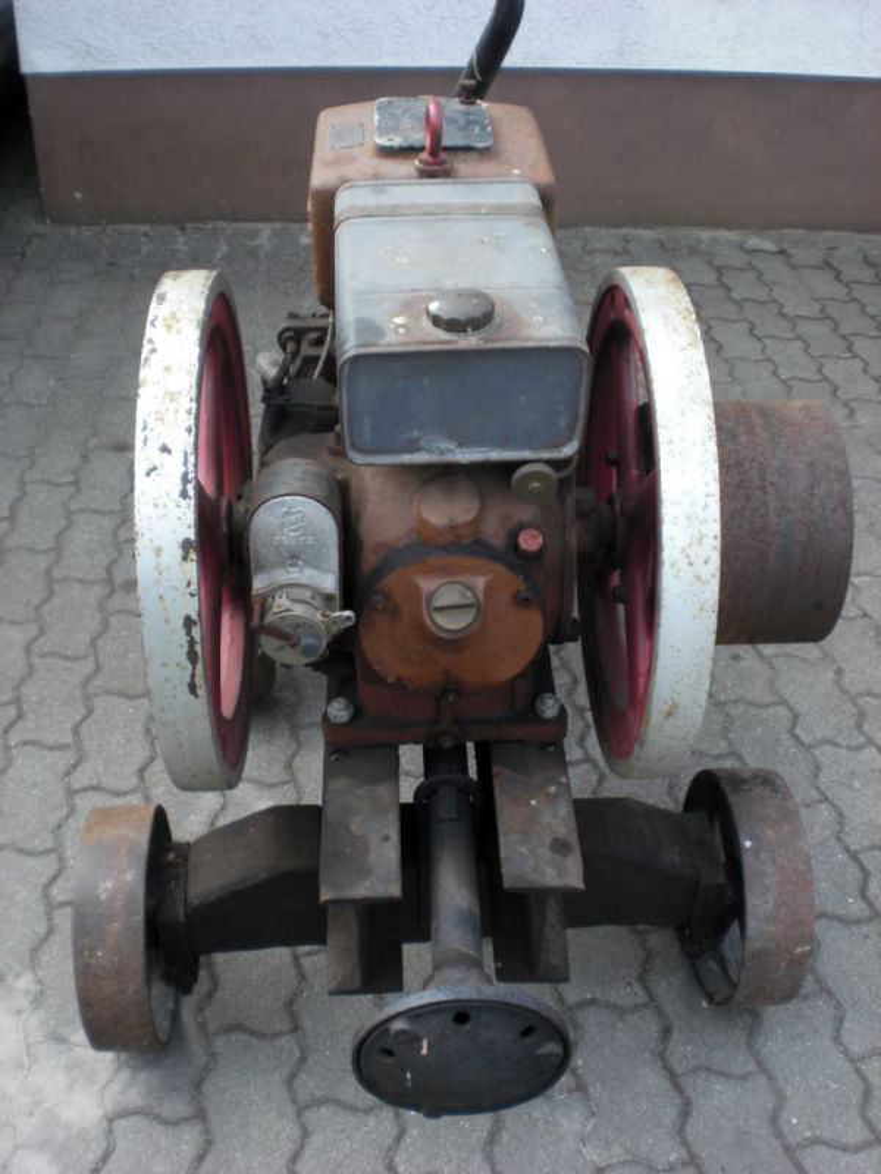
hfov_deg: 37.7
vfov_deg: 49.0
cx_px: 440
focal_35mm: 38
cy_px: 587
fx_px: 1290
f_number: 3.1
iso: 64
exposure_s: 1/250
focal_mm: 6.3
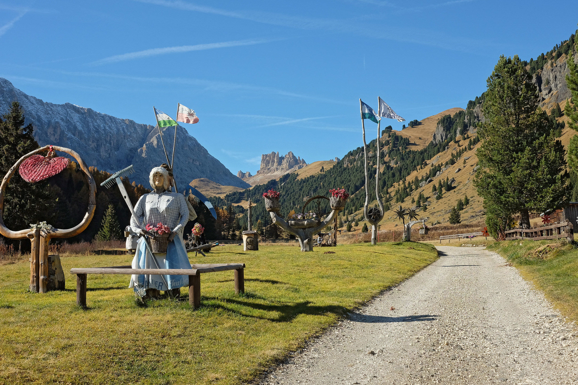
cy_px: 192
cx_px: 289
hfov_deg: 47.4
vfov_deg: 32.6
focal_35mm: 41
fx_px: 658
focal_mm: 27
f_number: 8
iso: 400
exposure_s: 1/450
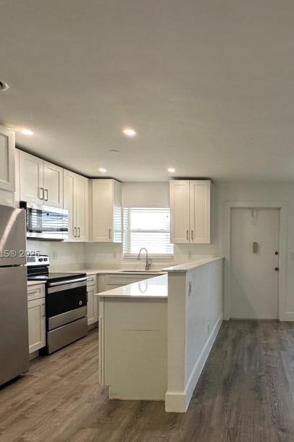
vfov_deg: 75.6
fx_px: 282
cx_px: 249
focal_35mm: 23
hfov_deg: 50.5
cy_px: 254
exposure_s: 1/120
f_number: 2.2
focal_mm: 2.22
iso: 125
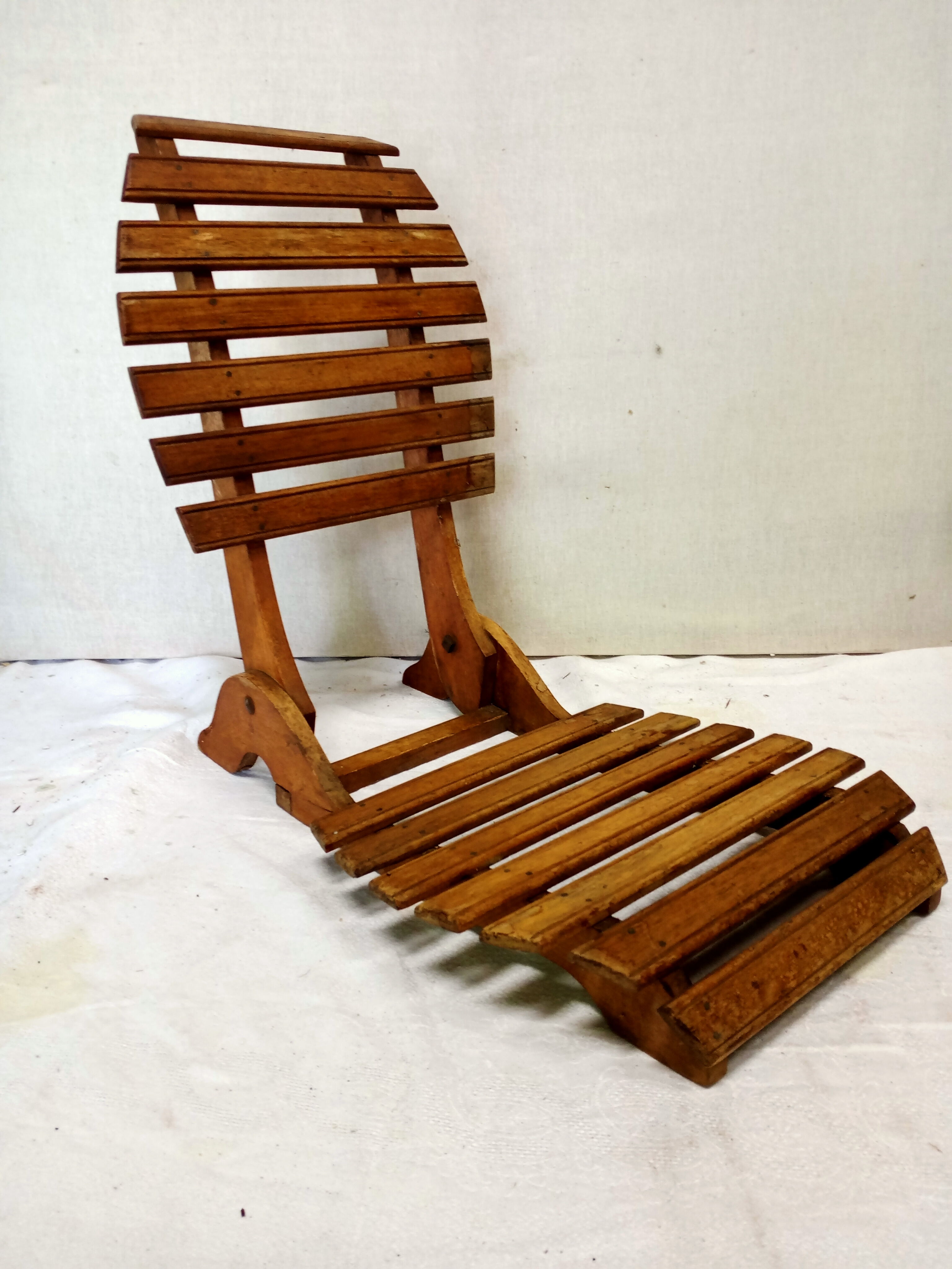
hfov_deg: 49.7
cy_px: 634
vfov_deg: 63.4
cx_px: 476
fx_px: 1027
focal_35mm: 28
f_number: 1.8
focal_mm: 4.05
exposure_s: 1/33.3
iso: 637
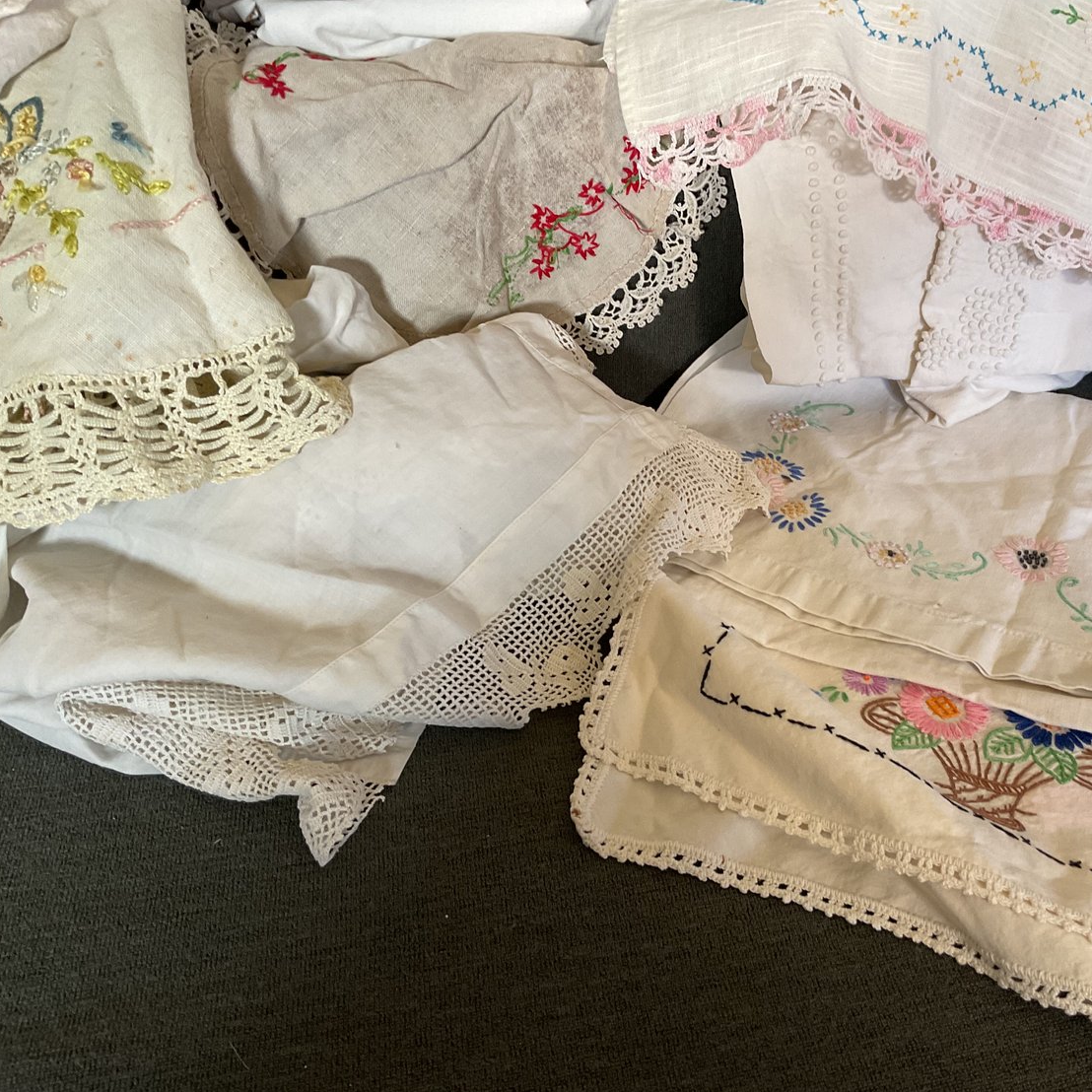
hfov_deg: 46.6
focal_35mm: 35
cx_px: 710
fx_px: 1249
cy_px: 542
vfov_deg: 47.2
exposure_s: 1/50
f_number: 1.8
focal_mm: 3
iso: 80
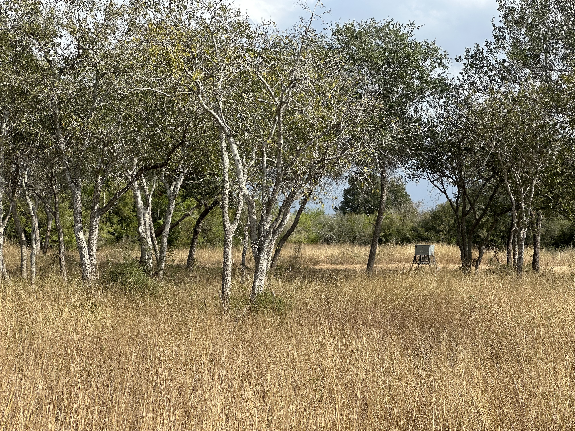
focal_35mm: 77
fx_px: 1279
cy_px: 216
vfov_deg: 19.1
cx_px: 288
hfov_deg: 25.3
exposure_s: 1/717
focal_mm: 9
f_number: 2.8
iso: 32
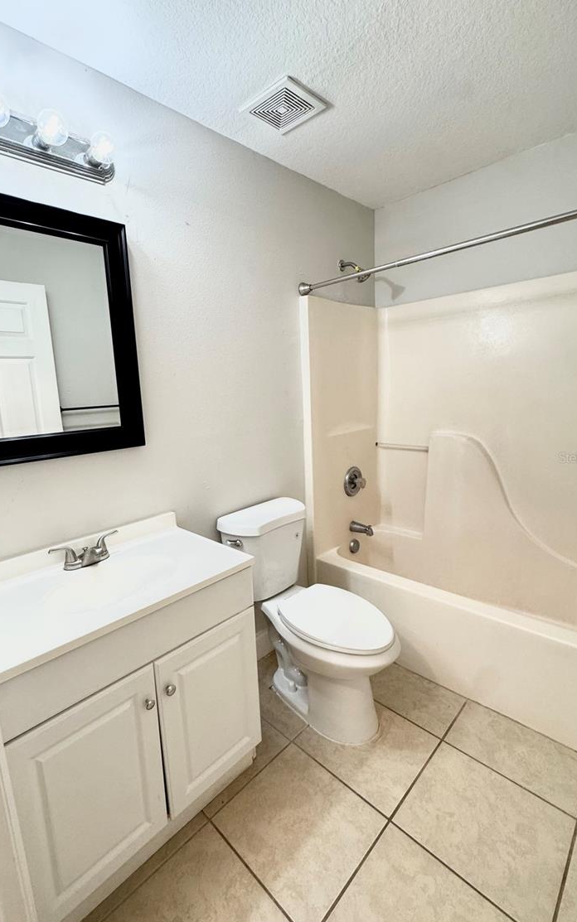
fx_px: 402
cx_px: 245
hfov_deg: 70.8
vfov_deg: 97.8
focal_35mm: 16
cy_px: 457
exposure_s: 1/120
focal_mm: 2.22
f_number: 2.2
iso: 200
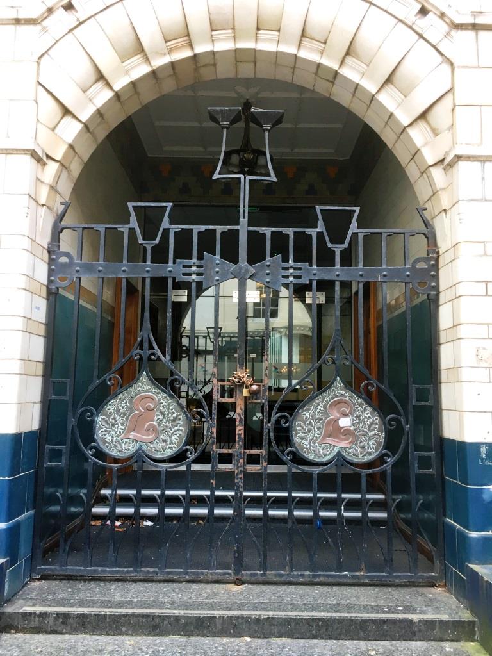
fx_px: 550
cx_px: 246
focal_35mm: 29
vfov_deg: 61.7
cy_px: 328
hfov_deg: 48.2
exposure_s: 1/33
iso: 40
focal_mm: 4.15
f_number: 2.2
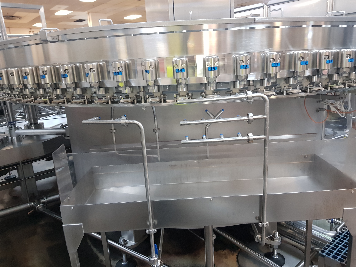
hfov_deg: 67.3
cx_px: 178
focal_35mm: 26
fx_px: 267
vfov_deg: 53.1
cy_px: 134
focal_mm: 4.3
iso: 200
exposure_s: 1/16
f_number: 1.7
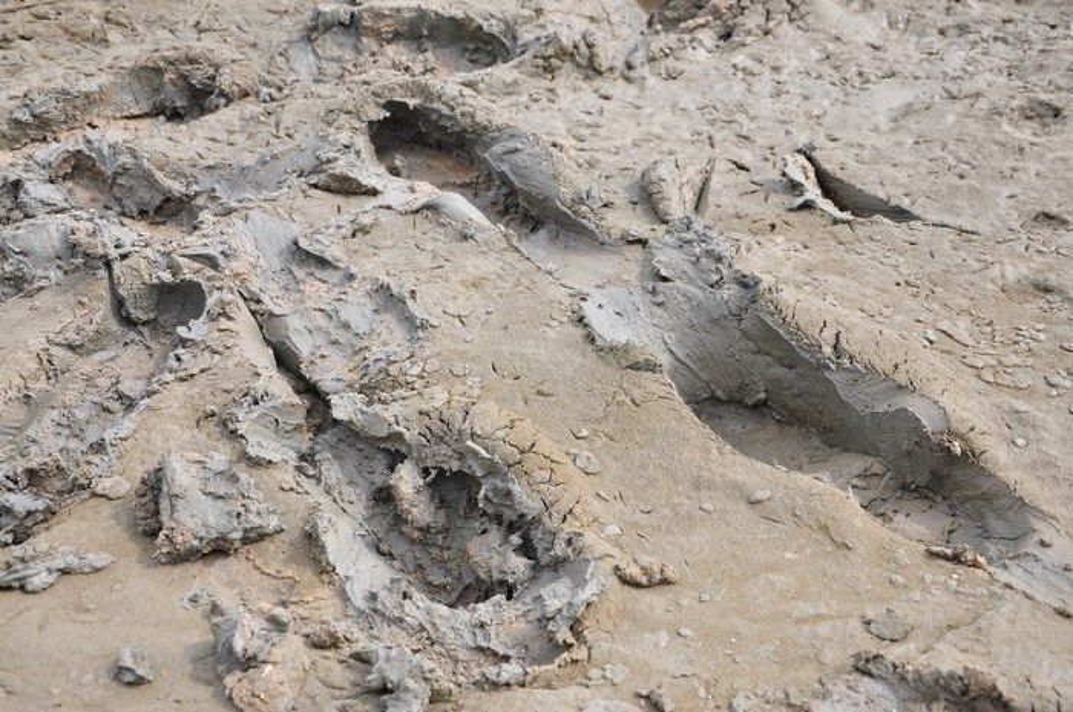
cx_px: 536
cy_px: 356
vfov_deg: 25.7
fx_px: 1563
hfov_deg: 37.9
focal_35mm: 52
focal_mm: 35
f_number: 8
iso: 200
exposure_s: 1/250
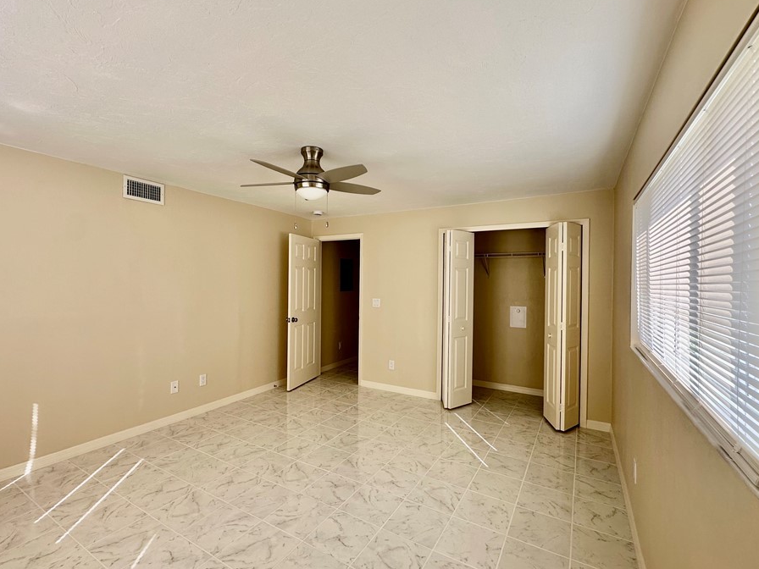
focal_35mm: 16
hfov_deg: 94.5
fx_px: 351
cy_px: 285
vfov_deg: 78.1
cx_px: 377
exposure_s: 1/100
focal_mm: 2.22
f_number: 2.2
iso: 40
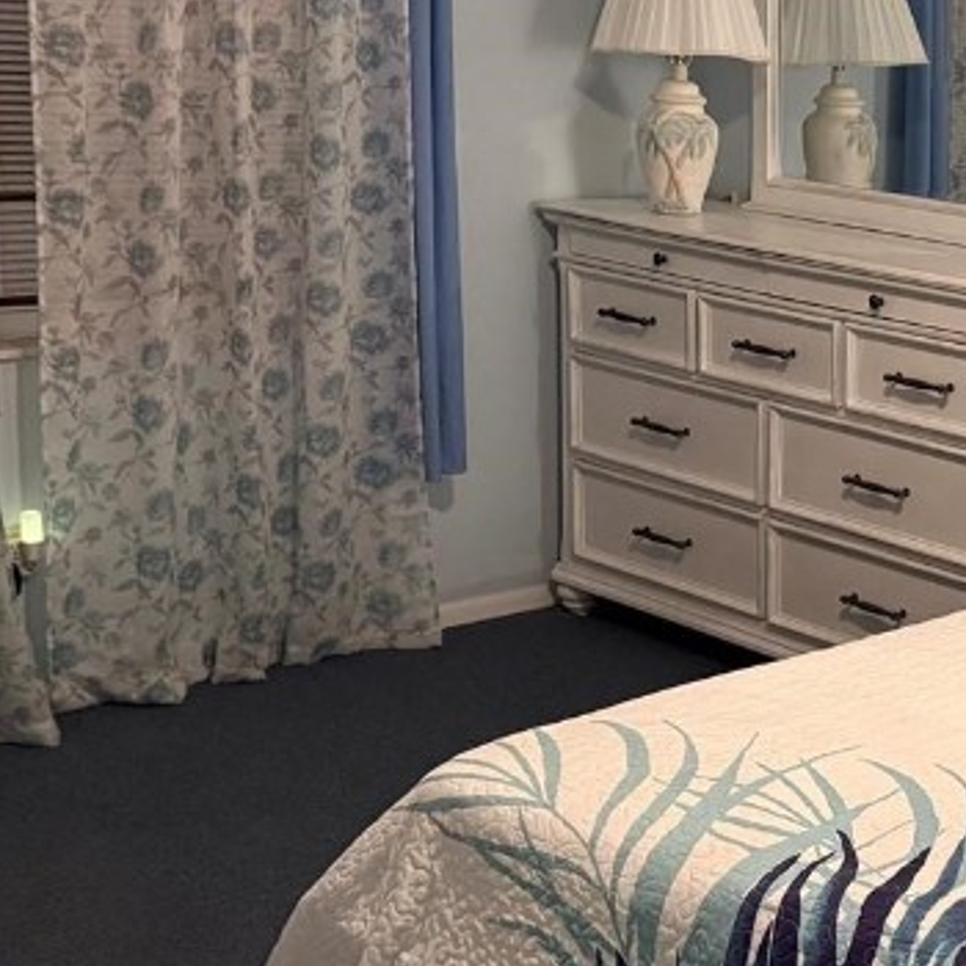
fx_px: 1957
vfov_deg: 27.7
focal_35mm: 62
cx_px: 1148
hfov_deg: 25.1
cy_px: 442
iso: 640
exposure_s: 1/60
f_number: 1.78
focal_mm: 6.76
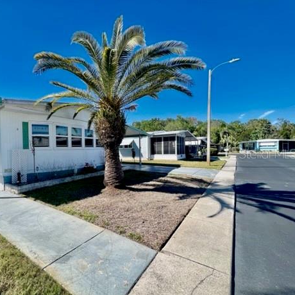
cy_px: 153
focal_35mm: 16
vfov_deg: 87.4
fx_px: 154
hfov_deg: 83.9
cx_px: 94
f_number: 1.8
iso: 32
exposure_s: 1/1043
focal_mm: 1.57
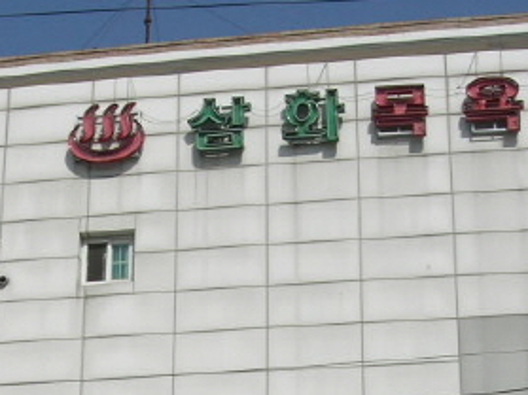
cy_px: 542
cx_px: 161
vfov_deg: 13.0
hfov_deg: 18.0
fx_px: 1662
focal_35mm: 109
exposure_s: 1/1179
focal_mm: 7.8
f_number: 4.8
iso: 64
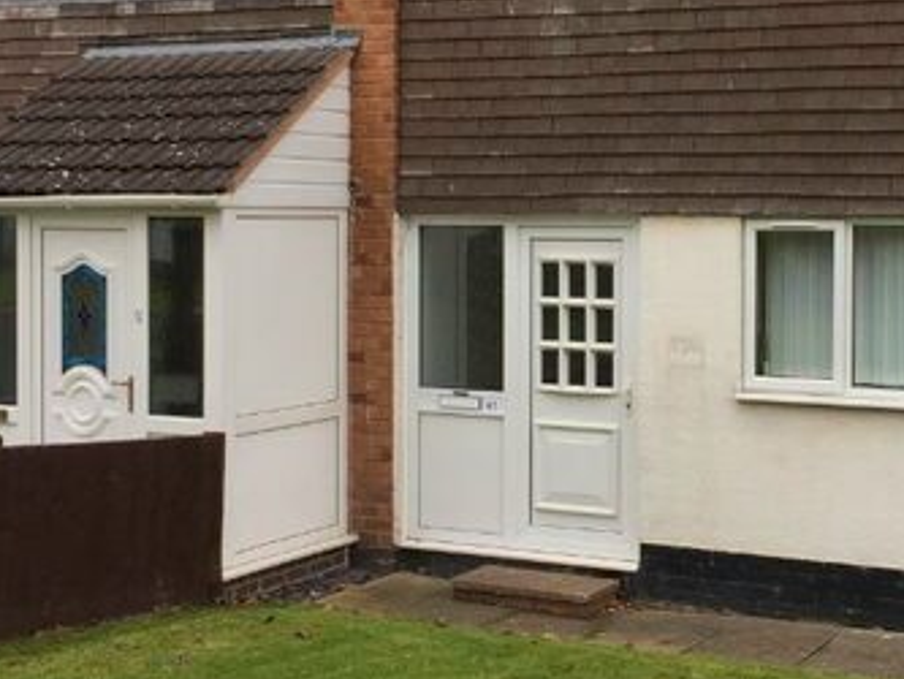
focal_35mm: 61
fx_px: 1594
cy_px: 270
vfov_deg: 24.0
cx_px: 665
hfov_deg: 31.2
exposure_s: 1/514
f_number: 2.2
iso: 32
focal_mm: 4.15
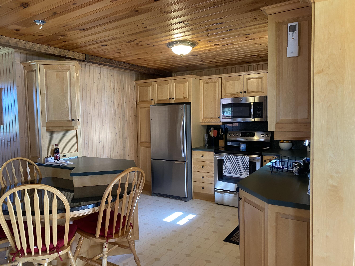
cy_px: 133
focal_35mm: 26
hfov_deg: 67.3
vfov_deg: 53.1
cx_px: 178
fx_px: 267
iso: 125
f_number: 1.8
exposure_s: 1/60
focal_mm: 4.25
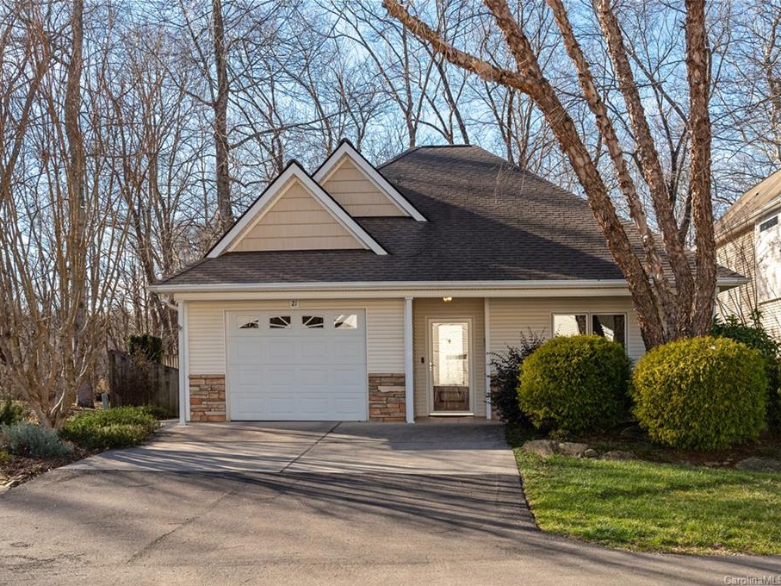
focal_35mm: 38
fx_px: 857
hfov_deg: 49.0
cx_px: 376
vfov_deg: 37.7
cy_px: 293
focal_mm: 35
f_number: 8
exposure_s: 1/640
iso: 200
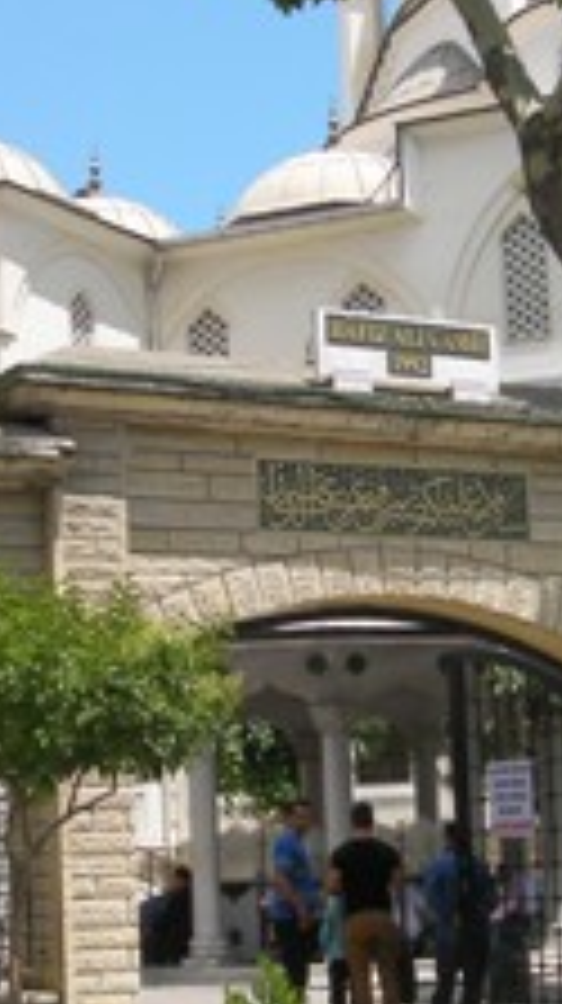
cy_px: 556
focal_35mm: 90
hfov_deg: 13.4
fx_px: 2391
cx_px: 265
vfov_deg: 23.7
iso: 50
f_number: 4
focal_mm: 6.8
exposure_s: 1/380
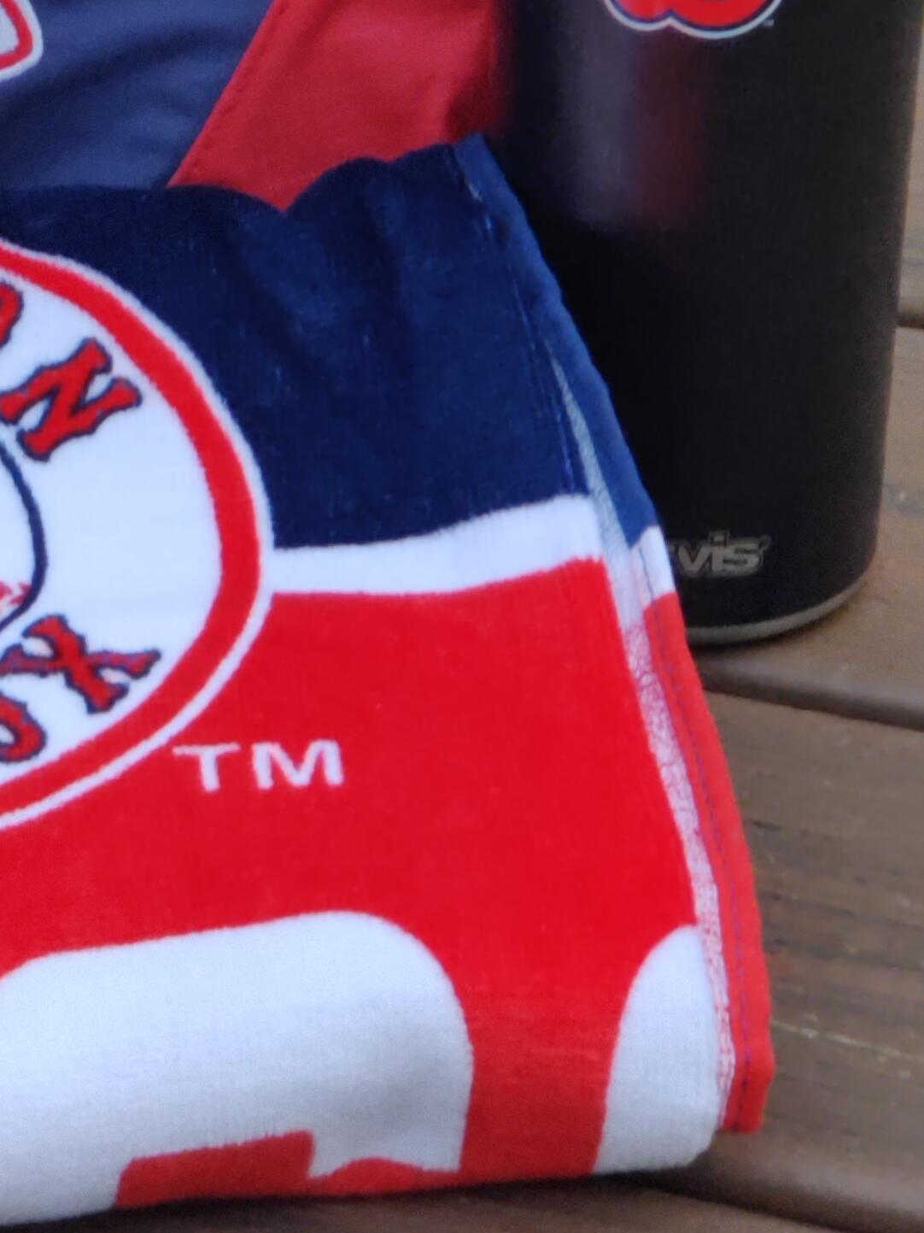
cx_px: -222
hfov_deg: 8.0
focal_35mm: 183
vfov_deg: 10.7
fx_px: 6514
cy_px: 62
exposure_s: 1/50
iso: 320
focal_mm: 6.22
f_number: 2.2
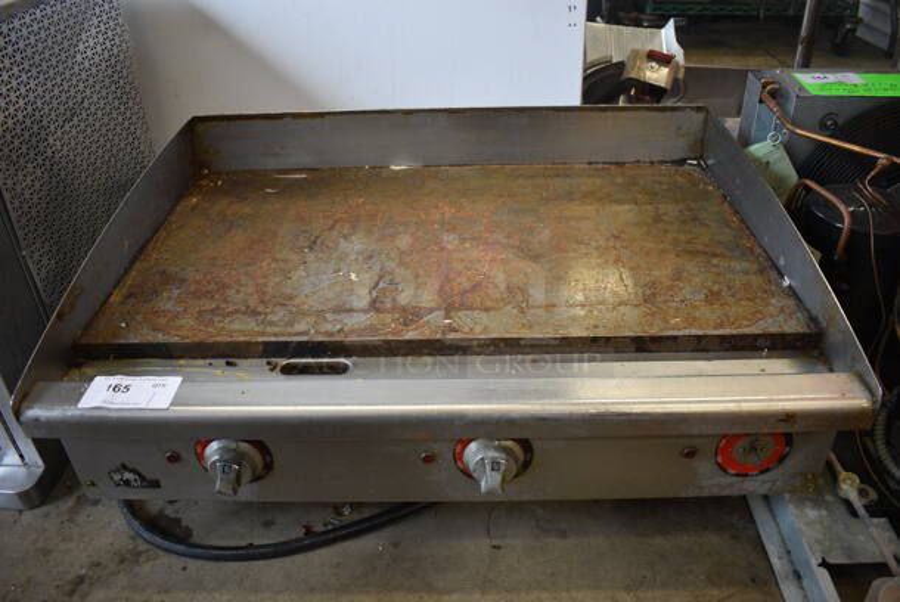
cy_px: 301
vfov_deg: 48.0
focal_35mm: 27
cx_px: 450
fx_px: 676
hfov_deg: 67.3
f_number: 3.5
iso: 900
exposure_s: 1/125
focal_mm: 18
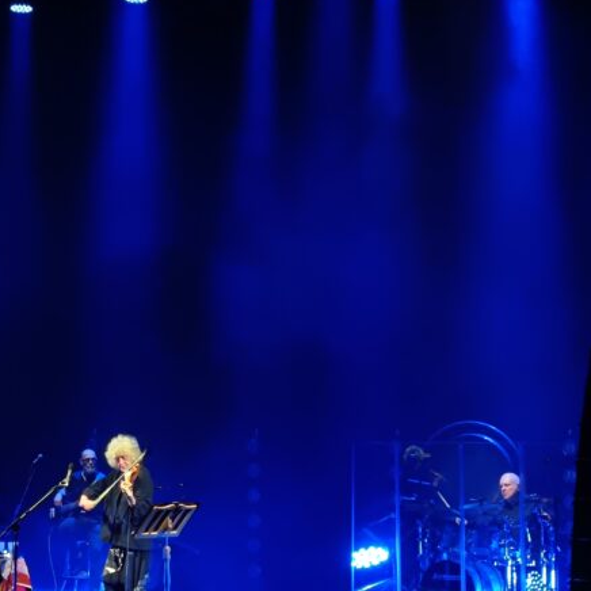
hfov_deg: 16.4
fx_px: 2028
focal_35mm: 105
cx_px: 107
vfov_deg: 16.6
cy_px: 328
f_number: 1.75
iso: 546
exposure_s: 1/50
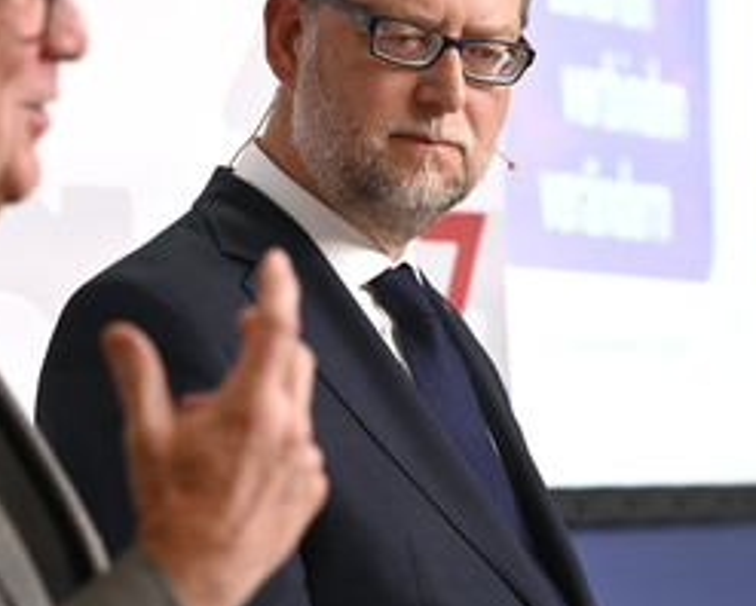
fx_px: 5173
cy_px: 156
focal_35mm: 231
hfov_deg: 8.3
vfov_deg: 6.7
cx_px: 176
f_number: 5.6
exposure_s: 1/800
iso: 4000
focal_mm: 135
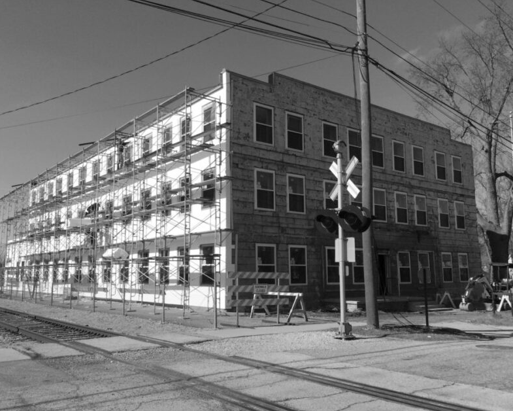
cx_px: 248
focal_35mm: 31
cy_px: 210
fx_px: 471
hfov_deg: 57.2
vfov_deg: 47.1
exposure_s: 1/4115
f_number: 2.2
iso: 32
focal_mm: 4.15
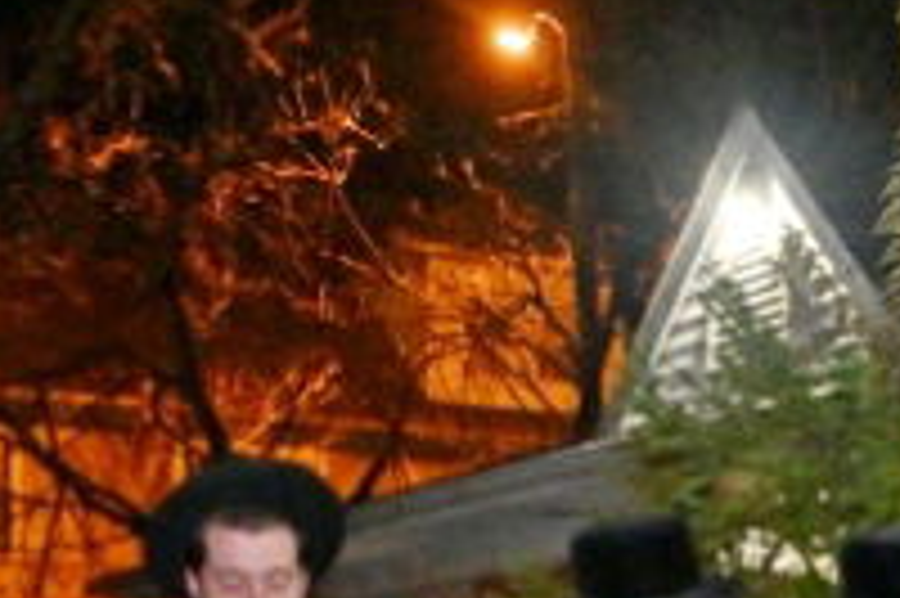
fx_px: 3072
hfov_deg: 16.2
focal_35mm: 123
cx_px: 958
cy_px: 1113
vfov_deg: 10.4
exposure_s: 1/160
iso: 1600
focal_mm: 24
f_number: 4
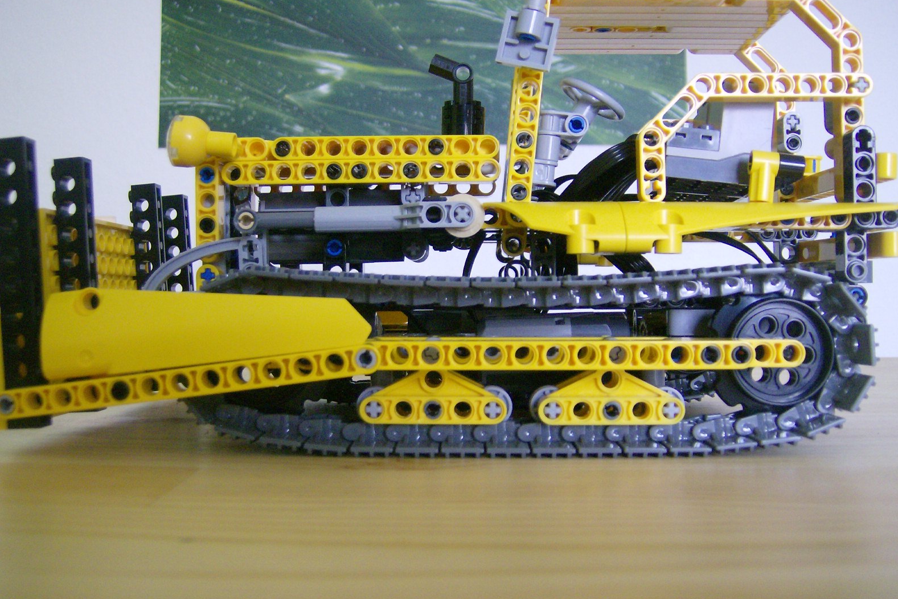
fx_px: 948
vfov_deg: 35.0
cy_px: 291
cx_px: 446
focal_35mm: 38
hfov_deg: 50.7
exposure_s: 1/14.2
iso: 200
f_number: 2.8
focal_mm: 6
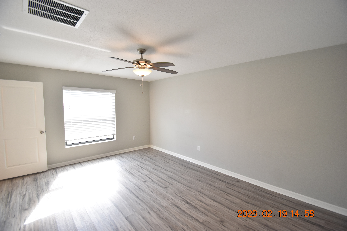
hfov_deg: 100.4
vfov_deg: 77.3
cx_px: 174
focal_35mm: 15
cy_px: 116
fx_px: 145
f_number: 3.5
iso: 800
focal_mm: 10
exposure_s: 1/90
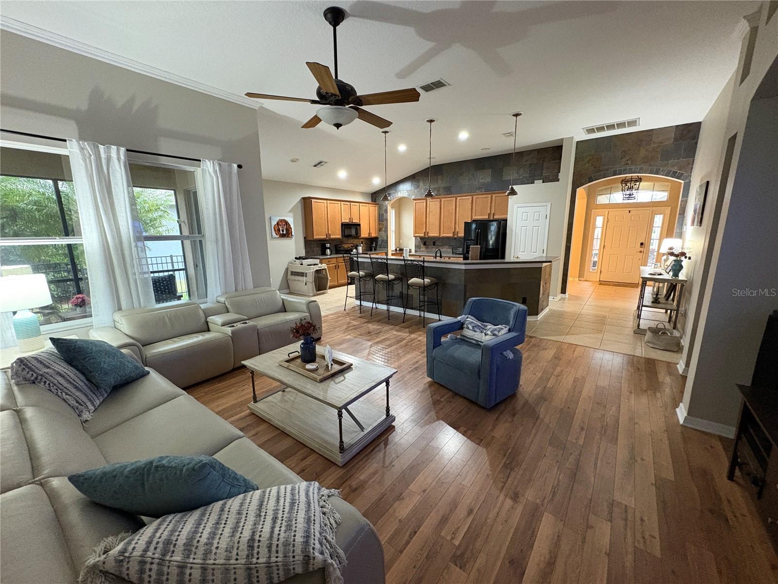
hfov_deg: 102.1
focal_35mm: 14
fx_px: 315
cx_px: 389
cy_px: 292
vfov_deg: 85.7
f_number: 2.2
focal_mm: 2.22
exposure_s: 1/40
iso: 640
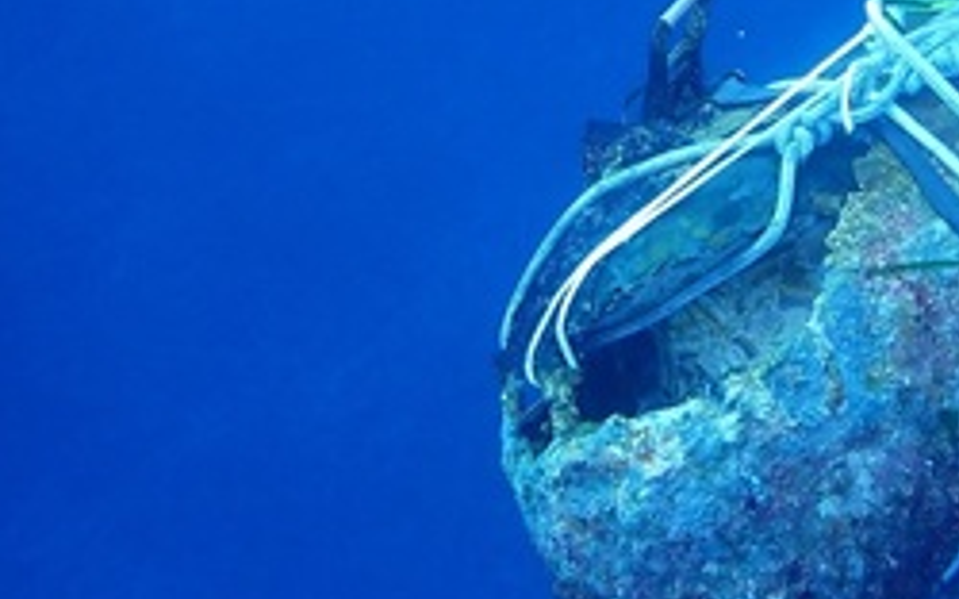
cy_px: 83
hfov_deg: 36.9
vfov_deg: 23.8
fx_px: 1385
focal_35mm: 53
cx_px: 767
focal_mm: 4.5
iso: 200
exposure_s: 1/60
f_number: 2
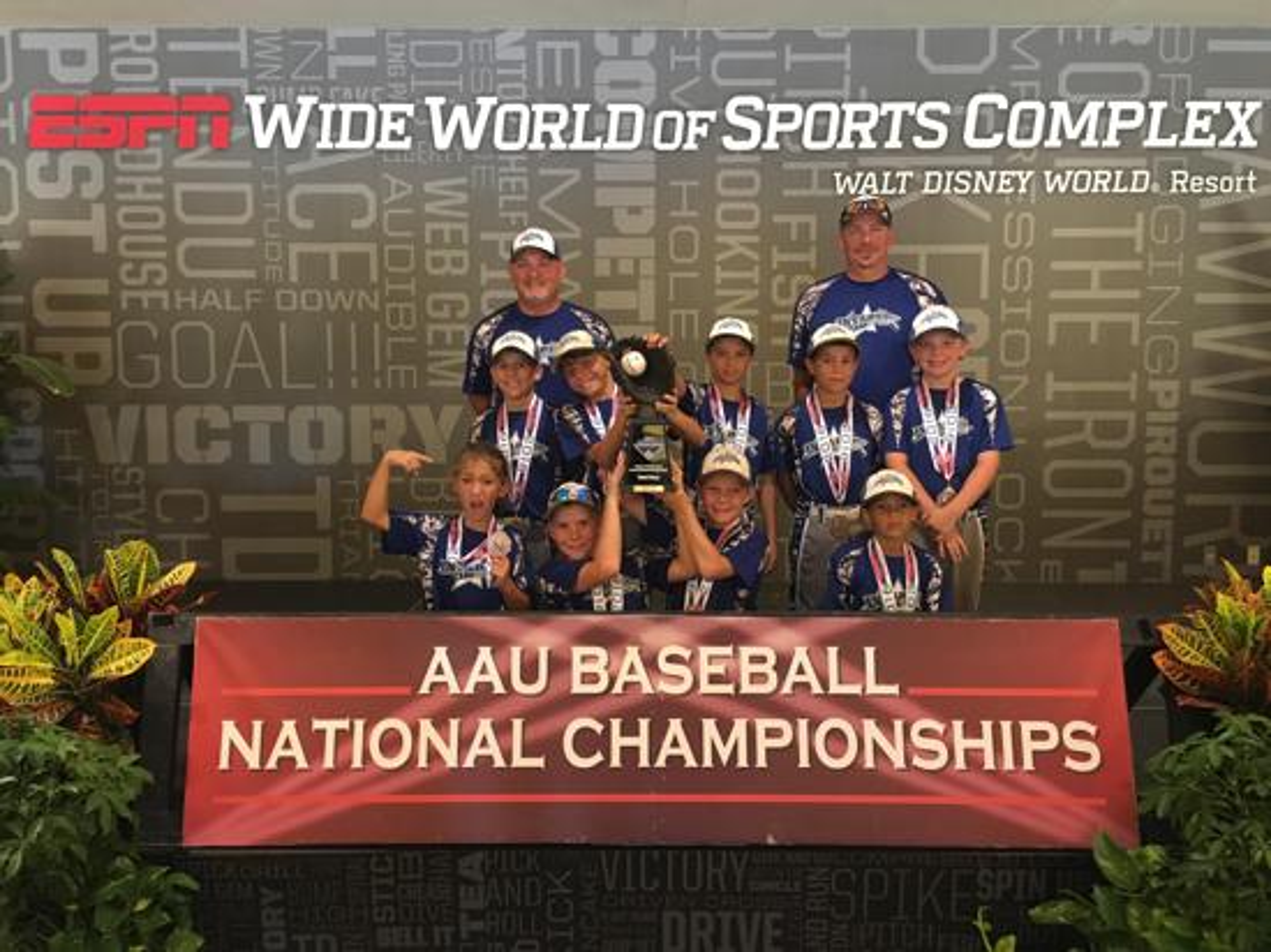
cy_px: 476
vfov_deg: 48.2
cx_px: 636
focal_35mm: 29
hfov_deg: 61.7
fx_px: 1064
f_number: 2.2
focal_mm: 4.15
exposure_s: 1/17
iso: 200
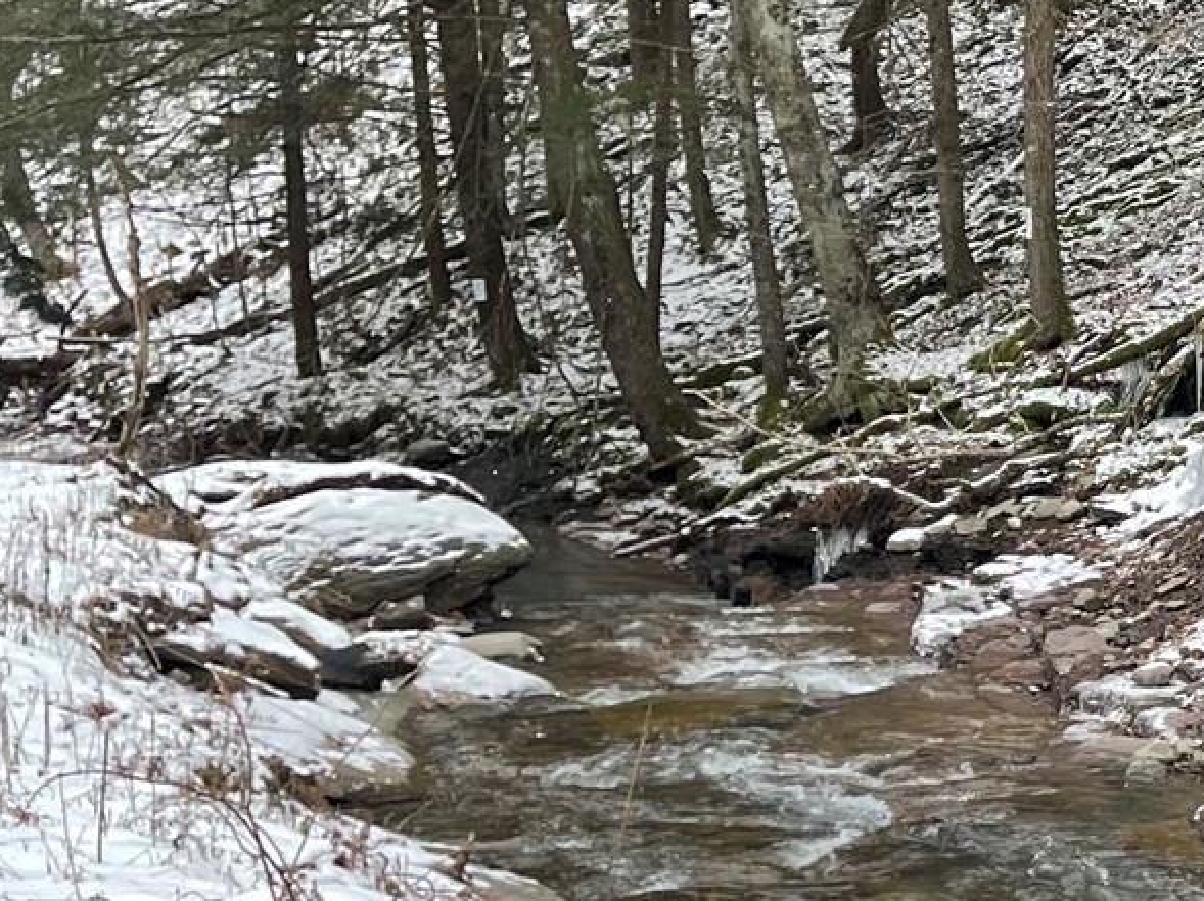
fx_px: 3024
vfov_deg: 16.9
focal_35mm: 87
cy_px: 280
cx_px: 1987
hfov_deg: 18.8
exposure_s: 1/159
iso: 32
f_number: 1.6
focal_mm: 5.1
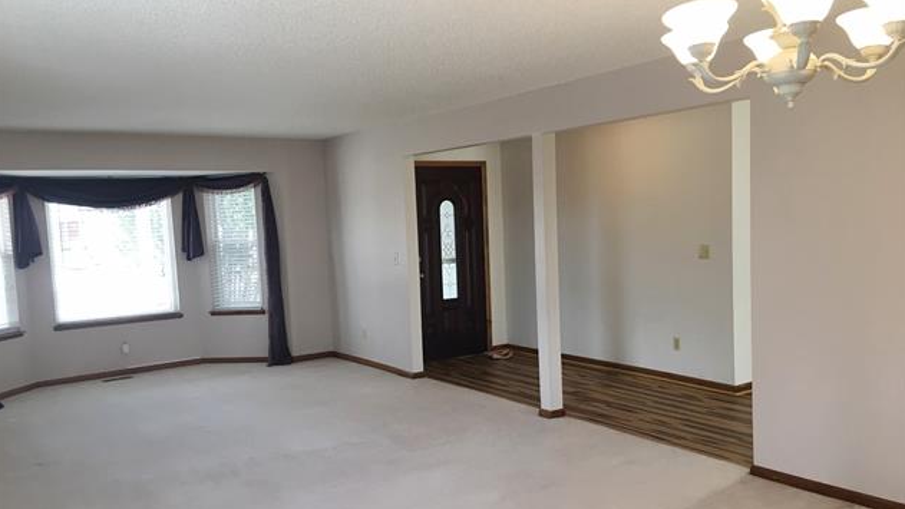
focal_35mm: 32
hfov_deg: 61.0
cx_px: 452
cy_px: 286
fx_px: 768
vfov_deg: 36.6
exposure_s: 1/30
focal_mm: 4.15
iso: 25
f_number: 2.2
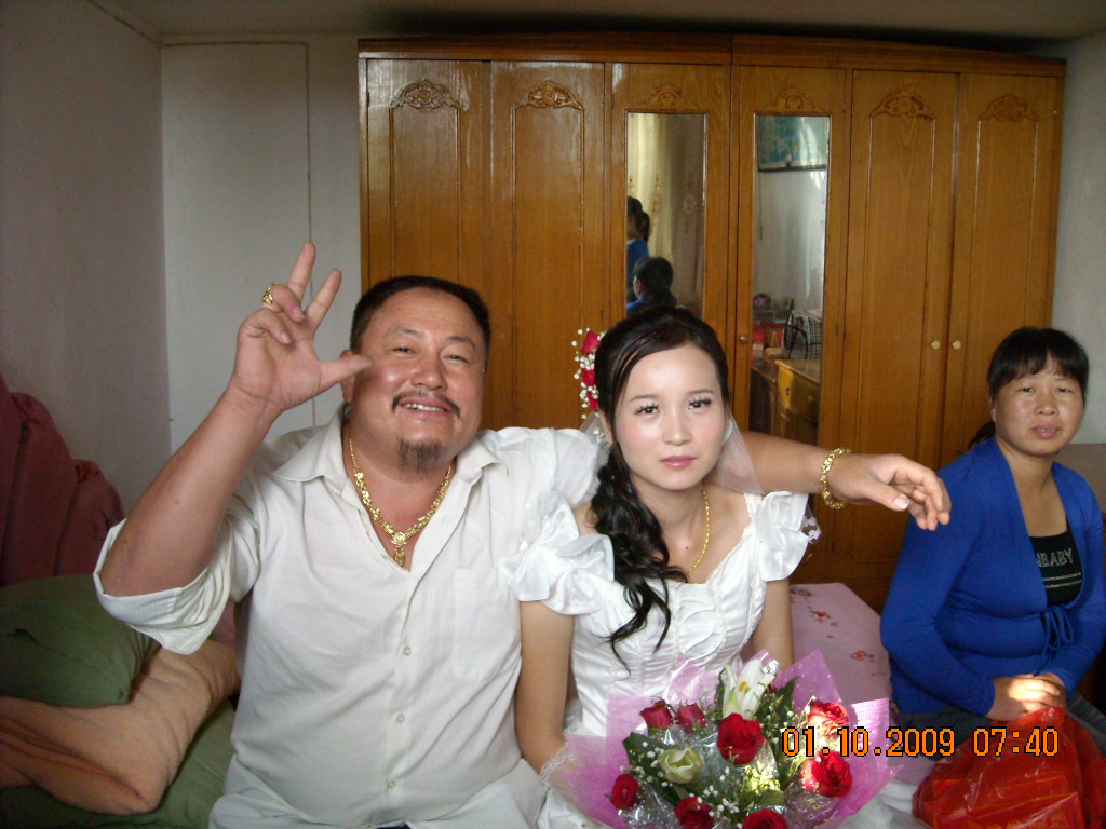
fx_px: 1118
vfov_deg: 40.7
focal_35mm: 35
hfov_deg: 52.6
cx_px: 553
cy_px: 414
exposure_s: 1/60
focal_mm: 5.7
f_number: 2.8
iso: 383
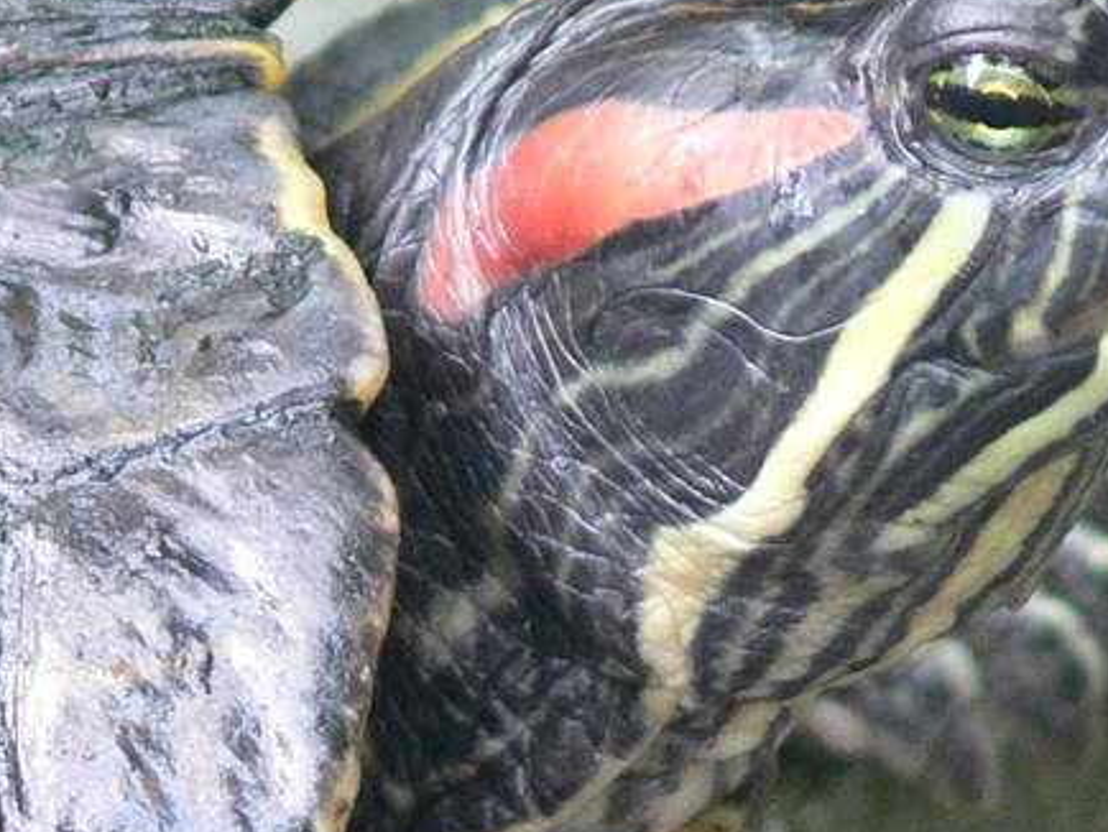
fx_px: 49576
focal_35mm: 1548
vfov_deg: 1.0
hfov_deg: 1.3
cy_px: 595
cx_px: 71
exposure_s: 1/30
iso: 160
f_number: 3.7
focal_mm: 88.8
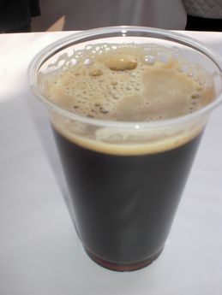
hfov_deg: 37.7
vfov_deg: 49.0
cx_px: 111
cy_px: 148
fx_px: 325
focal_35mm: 38
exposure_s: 1/250
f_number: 5.6
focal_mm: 6.3
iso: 64
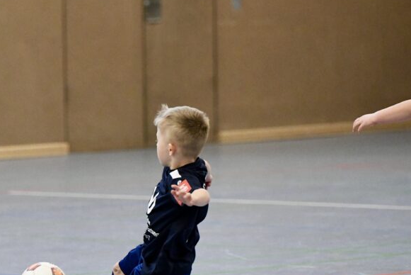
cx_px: 155
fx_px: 3118
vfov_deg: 5.0
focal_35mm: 273
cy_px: 209
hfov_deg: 7.5
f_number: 2.8
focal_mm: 155
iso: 8000
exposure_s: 1/1250
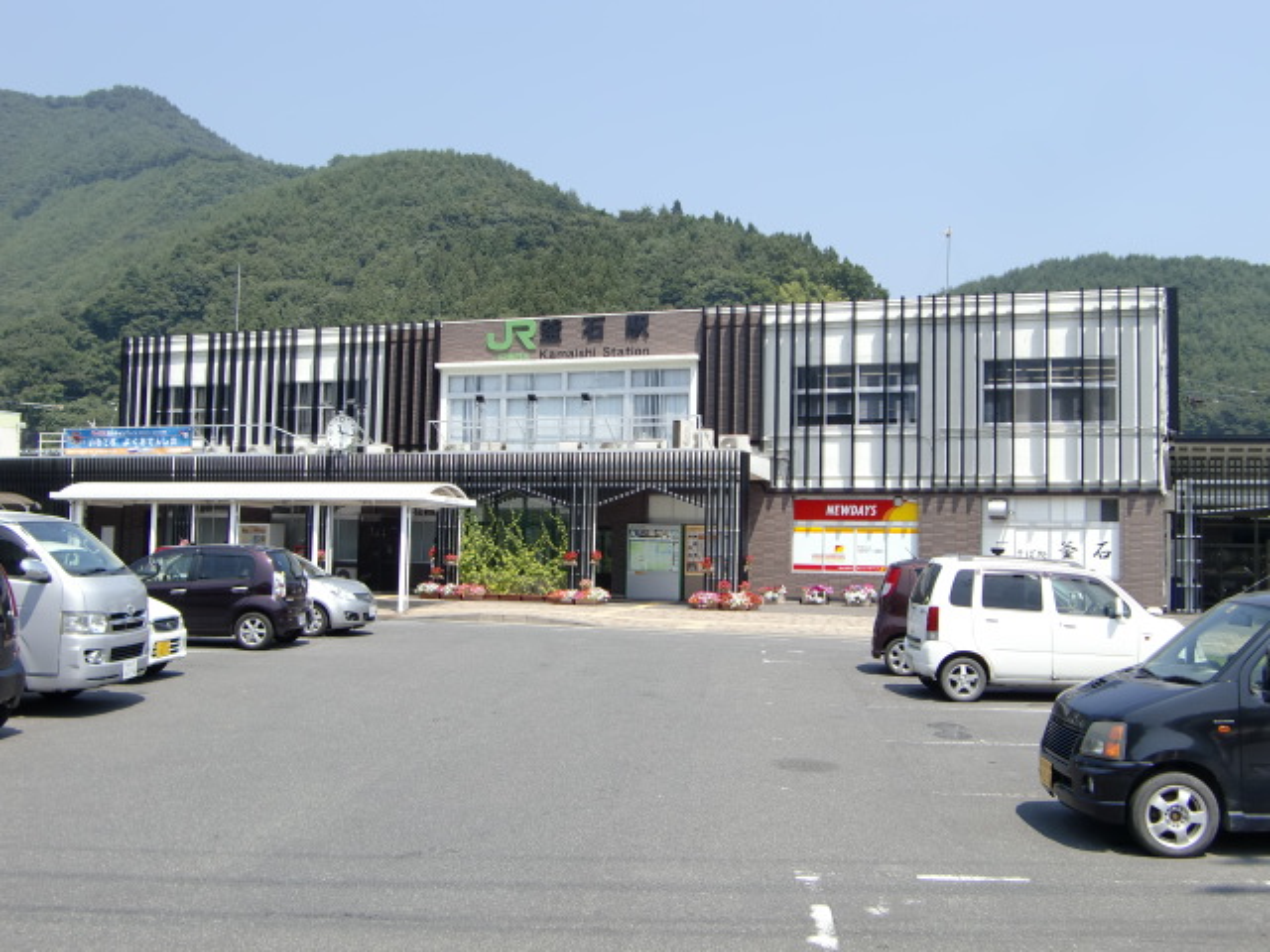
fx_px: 1431
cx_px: 635
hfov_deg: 47.9
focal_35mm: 39
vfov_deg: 36.8
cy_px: 476
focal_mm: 6.9
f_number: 3
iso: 64
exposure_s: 1/800
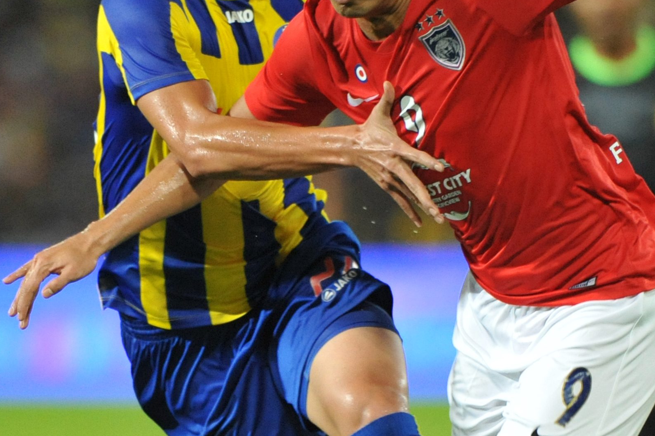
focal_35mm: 802
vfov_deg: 1.7
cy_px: 354
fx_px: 14581
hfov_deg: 2.6
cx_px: 165
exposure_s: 1/800
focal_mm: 300
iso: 3200
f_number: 3.2
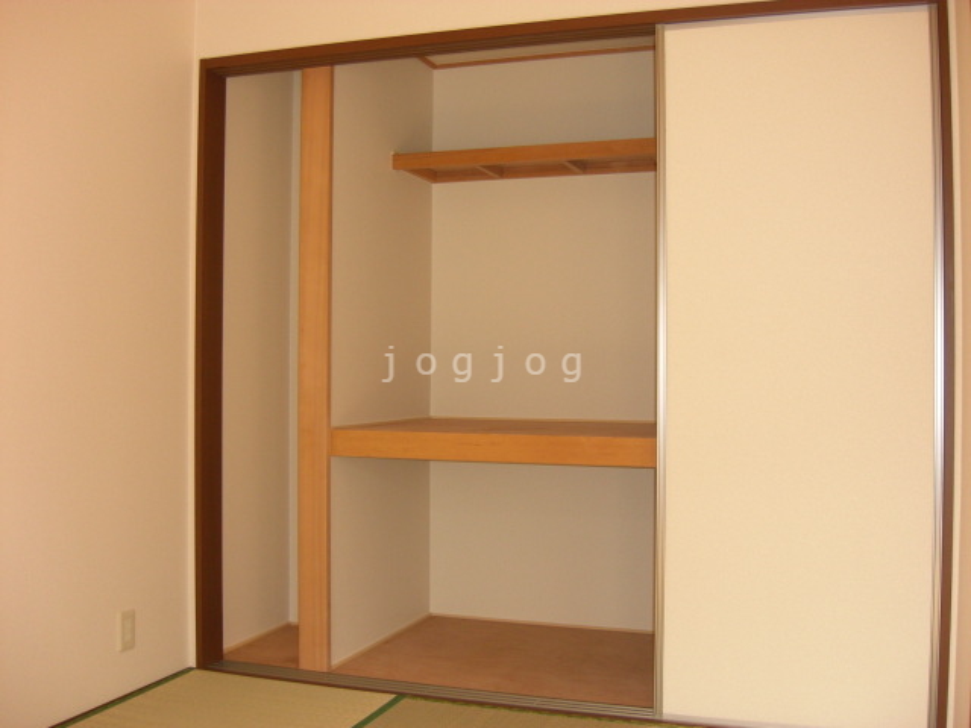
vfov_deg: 37.7
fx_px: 1066
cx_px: 486
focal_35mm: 38
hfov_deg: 49.0
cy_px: 364
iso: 200
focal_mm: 7.9
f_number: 2.8
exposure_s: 1/125
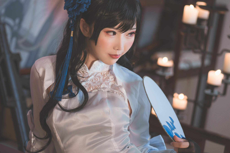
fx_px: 811
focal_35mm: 127
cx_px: 95
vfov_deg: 10.8
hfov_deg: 16.1
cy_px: 93
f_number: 2
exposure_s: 1/40
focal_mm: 85
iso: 200
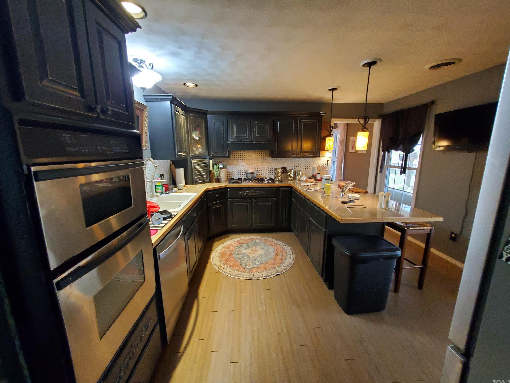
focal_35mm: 13
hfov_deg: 106.2
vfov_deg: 89.9
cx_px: 255
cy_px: 192
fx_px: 192
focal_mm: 1.8
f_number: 2.2
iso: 500
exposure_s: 1/30
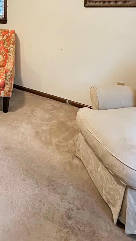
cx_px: 12
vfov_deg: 57.5
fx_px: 199
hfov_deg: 35.4
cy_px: 45
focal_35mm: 31
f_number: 2.2
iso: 500
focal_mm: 2.22
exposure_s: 1/60
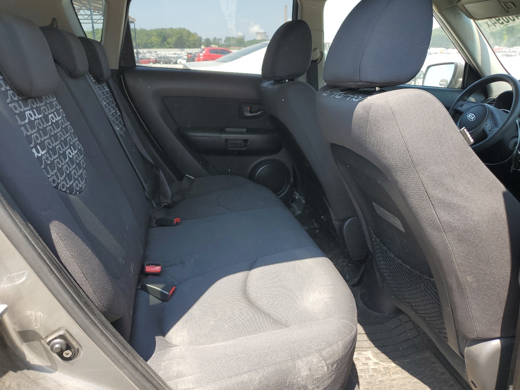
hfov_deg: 67.3
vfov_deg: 53.1
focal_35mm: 26
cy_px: 195
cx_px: 260
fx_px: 391
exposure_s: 1/455
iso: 50
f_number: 1.5
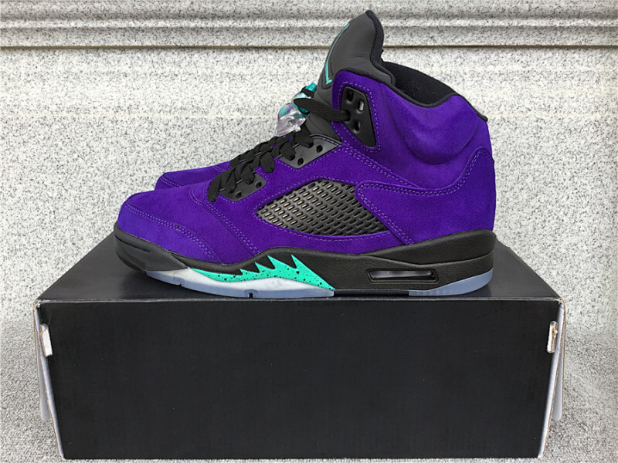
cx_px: 309
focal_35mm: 31
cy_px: 232
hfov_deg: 58.4
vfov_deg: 45.4
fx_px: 553
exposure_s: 1/137
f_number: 2.4
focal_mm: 3.3
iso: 25
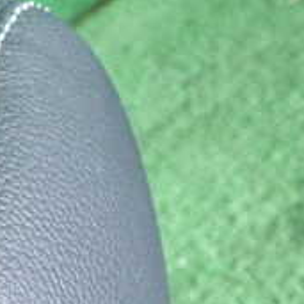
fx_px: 984
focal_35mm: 99
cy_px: 327
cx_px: -144
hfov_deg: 16.2
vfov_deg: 17.0
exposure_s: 1/125
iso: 800
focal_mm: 5.79
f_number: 2.4
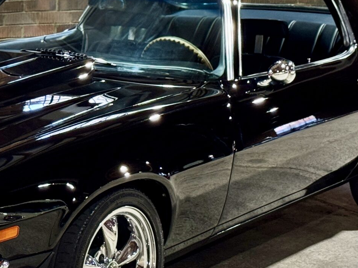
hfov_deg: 15.0
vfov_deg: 11.4
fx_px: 1345
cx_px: 34
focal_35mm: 130
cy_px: 86
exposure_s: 1/33
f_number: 1.78
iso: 400
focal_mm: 6.76
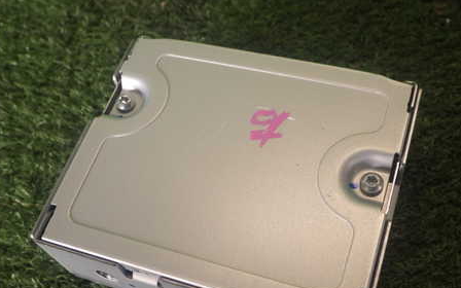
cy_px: 196
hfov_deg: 45.2
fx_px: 553
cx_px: 250
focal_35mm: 44
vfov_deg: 29.0
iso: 125
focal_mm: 5.5
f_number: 3.1
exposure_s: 1/45
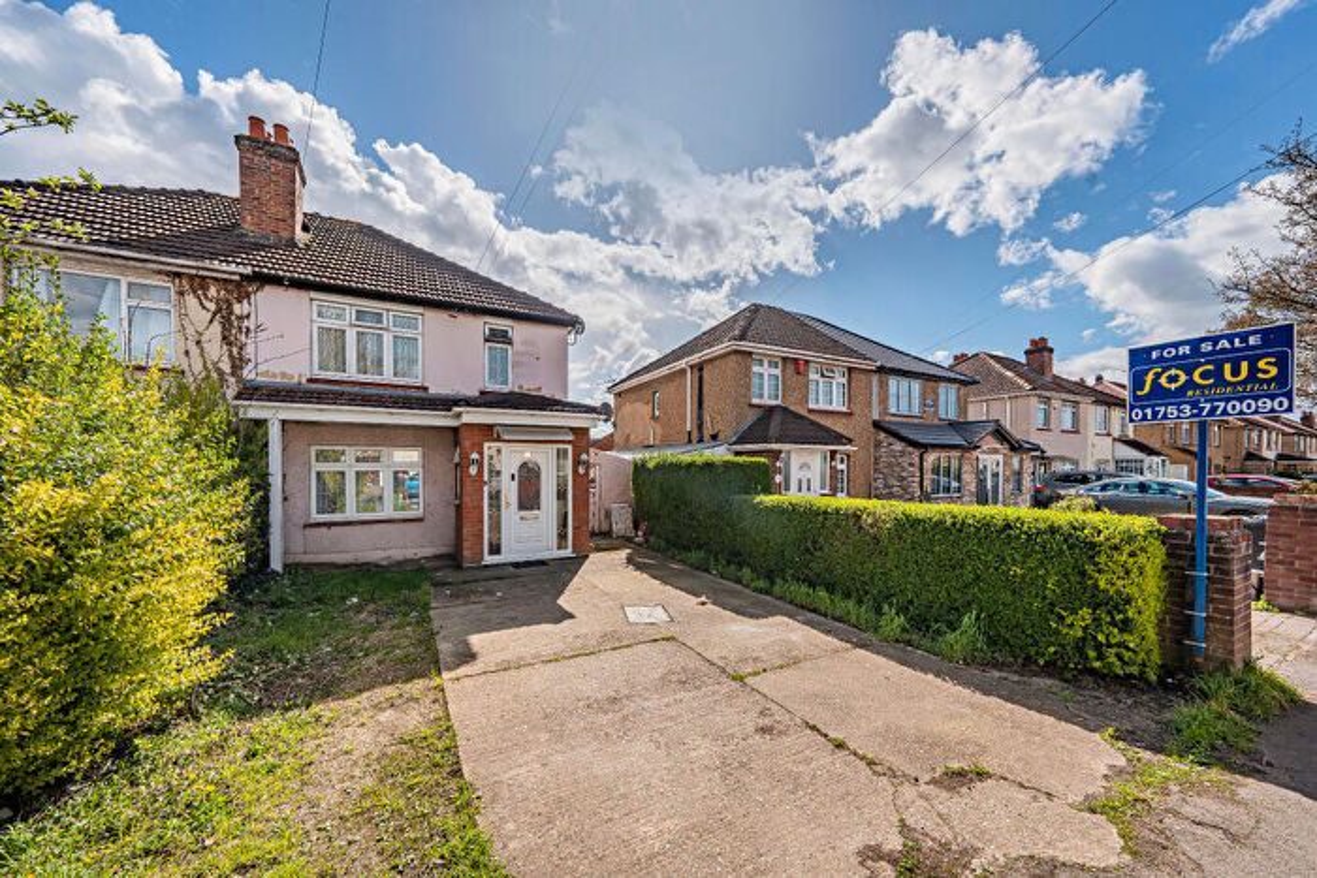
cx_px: 658
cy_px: 439
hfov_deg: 112.6
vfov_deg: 90.0
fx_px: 439
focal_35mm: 12
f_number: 9
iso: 320
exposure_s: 1/1250
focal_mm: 12
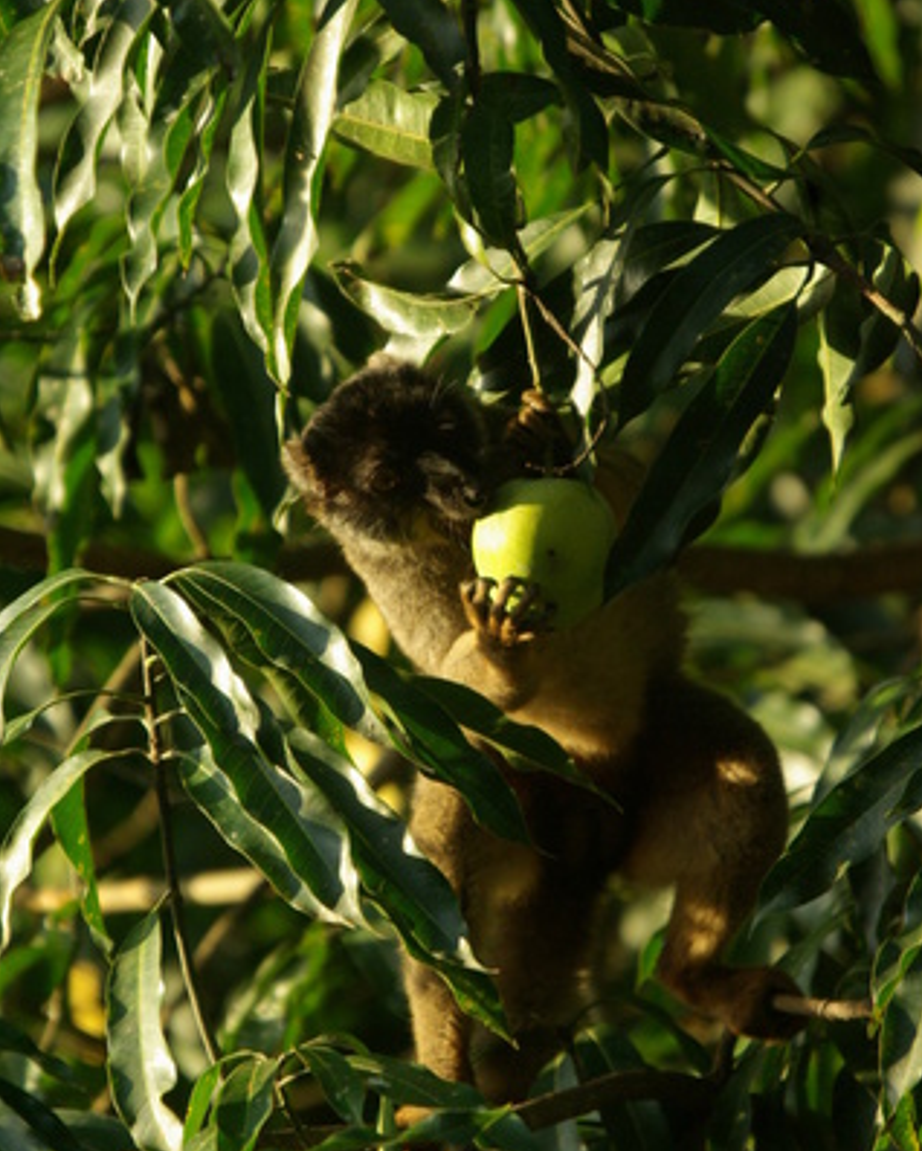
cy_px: 560
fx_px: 17962
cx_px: 461
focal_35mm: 527
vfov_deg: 3.7
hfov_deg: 2.9
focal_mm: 310
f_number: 6.7
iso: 400
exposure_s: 1/180
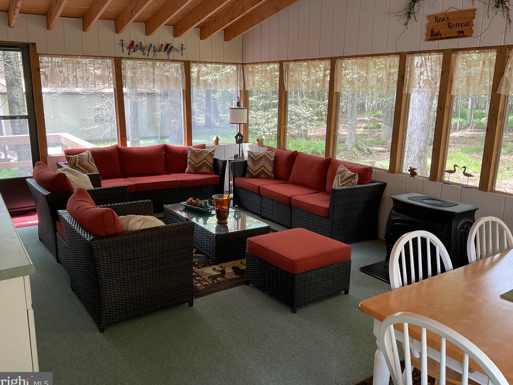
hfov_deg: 60.0
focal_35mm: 30
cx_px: 253
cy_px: 194
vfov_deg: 46.8
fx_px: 445
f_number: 1.8
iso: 64
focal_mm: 3
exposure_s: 1/61
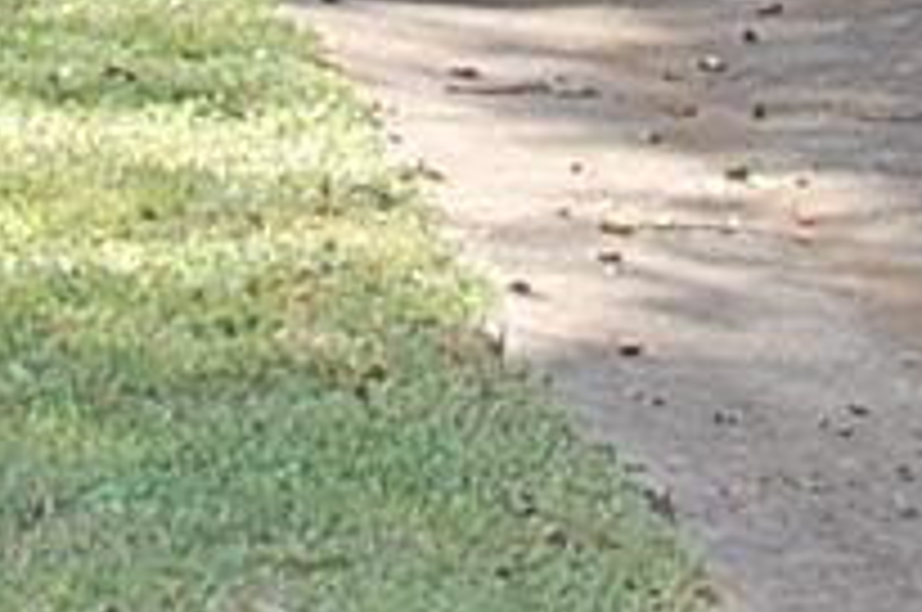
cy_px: -1305
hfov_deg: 6.0
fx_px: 8737
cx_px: 531
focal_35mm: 342
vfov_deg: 3.9
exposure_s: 1/125
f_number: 5.6
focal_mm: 31
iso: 220
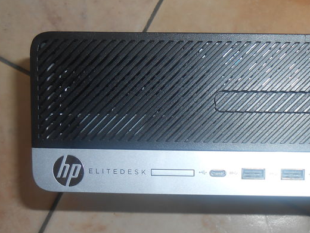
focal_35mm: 50
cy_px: 158
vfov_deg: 28.9
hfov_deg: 37.0
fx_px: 448
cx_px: 242
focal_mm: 4.6
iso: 80
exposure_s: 1/25
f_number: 3.5
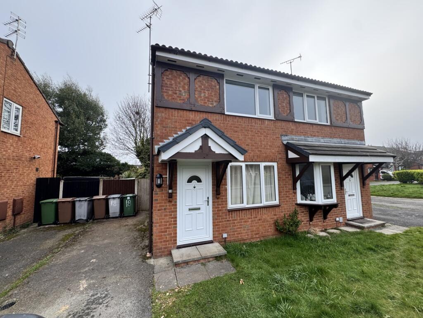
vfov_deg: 85.7
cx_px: 212
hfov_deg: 102.1
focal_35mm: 14
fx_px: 171
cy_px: 159
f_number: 2.2
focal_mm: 2.22
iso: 40
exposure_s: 1/462
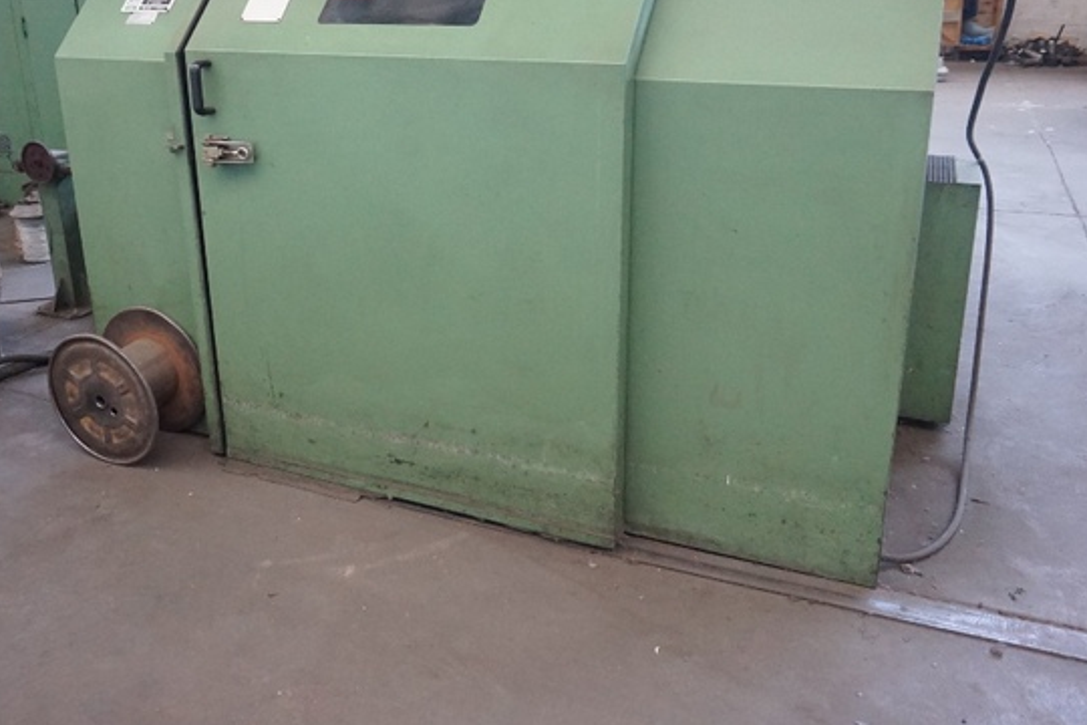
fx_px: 966
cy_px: 246
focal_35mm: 32
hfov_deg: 58.6
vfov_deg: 40.6
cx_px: 481
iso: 3200
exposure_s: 1/80
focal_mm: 16
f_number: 3.5
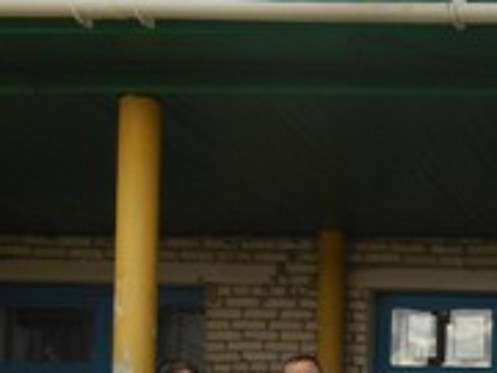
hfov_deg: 21.5
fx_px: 1106
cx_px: 730
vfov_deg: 17.5
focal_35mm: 77
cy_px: 528
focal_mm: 4.7
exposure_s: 1/160
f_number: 3.4
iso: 80
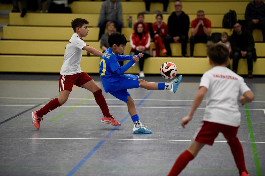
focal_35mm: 140
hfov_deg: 14.7
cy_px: 88
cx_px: 132
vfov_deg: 9.8
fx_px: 1030
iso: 5000
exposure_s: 1/1250
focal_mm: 140
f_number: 2.8
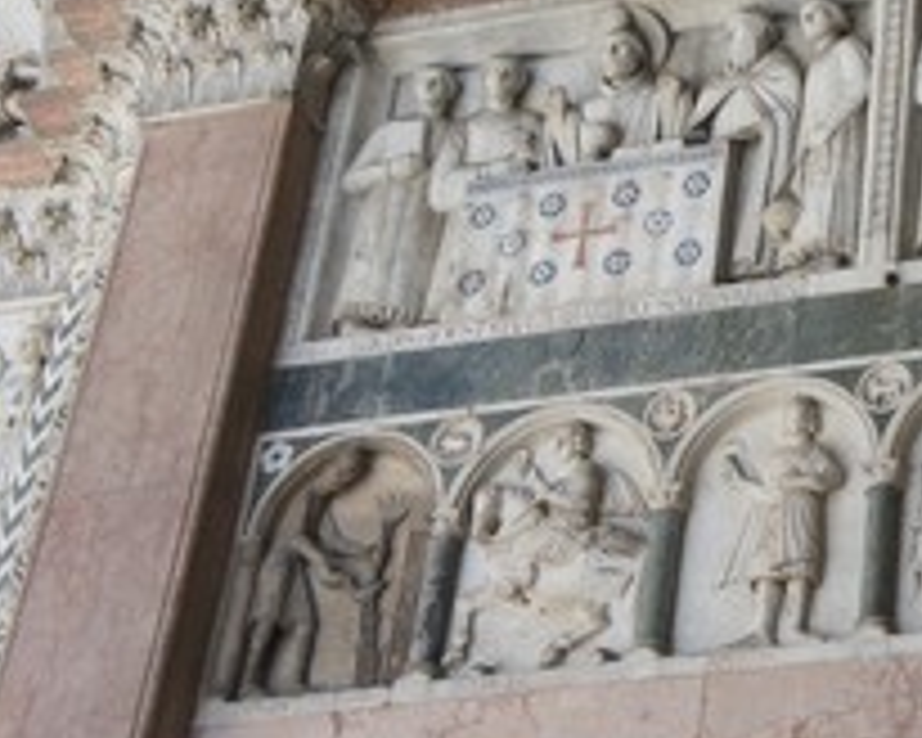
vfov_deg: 15.2
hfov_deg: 18.5
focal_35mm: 101
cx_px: 922
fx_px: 2756
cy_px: 180
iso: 200
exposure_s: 1/125
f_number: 6.3
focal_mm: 32
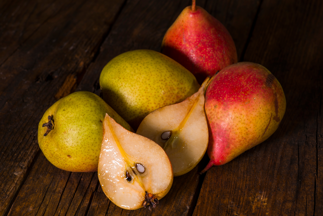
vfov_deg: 13.7
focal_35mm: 100
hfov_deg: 20.4
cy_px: 108
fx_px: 897
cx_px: 162
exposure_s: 1/8
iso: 100
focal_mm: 100
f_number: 20
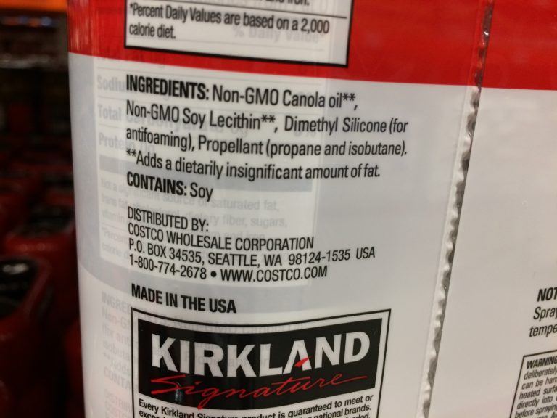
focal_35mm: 29
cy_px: 209
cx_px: 278
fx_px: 467
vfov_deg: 48.2
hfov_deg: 61.7
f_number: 2.2
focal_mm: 4.15
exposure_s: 1/33
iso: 160
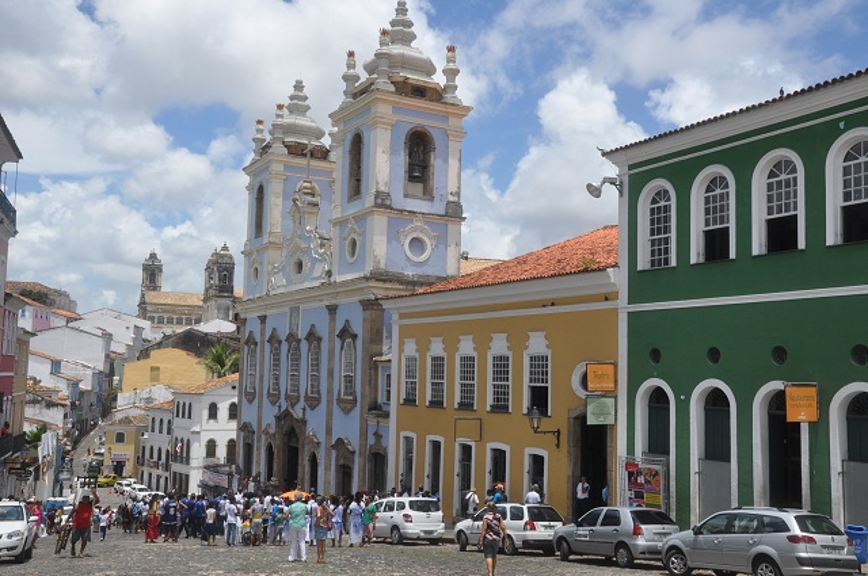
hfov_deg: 53.2
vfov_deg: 36.8
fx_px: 867
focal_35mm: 36
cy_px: 288
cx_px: 434
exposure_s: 1/500
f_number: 11
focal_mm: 24
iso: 400
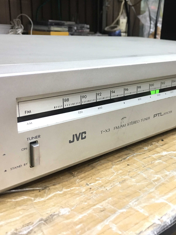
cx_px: 119
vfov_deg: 47.9
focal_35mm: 39
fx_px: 264
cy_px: 117
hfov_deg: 36.4
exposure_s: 1/17
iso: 100
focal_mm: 4.15
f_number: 2.2
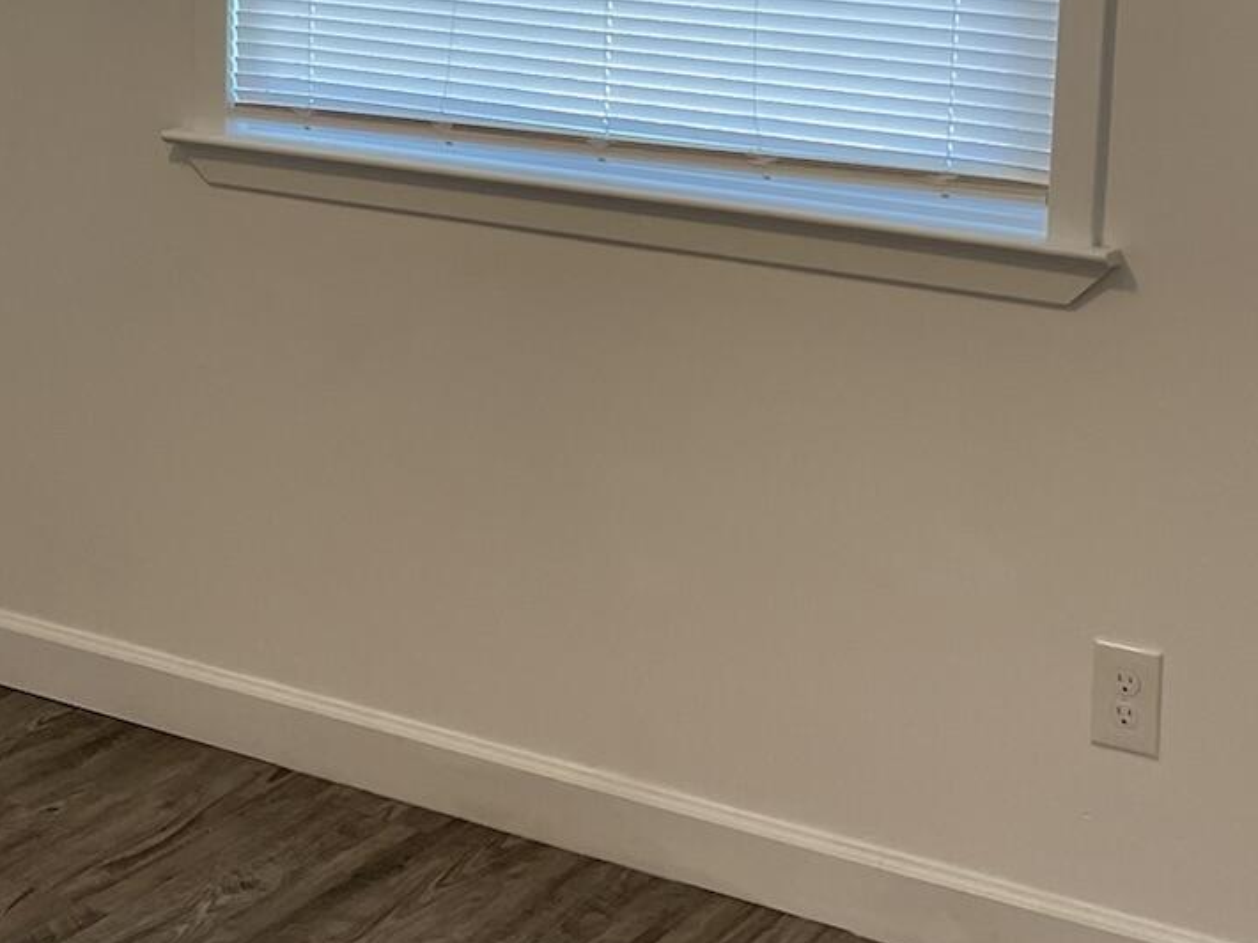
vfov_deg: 19.2
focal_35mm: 75
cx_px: 351
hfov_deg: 25.8
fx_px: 2725
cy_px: 57
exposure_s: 1/120
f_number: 1.6
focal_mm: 4.2
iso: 125
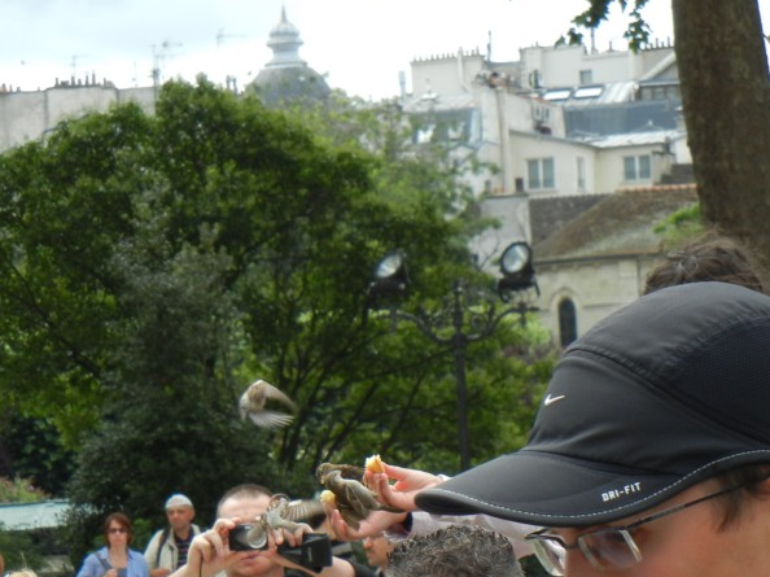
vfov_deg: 7.4
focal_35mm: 200
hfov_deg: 9.9
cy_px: 462
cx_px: 229
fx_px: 4447
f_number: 4.6
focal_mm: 20.9
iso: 160
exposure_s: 1/283
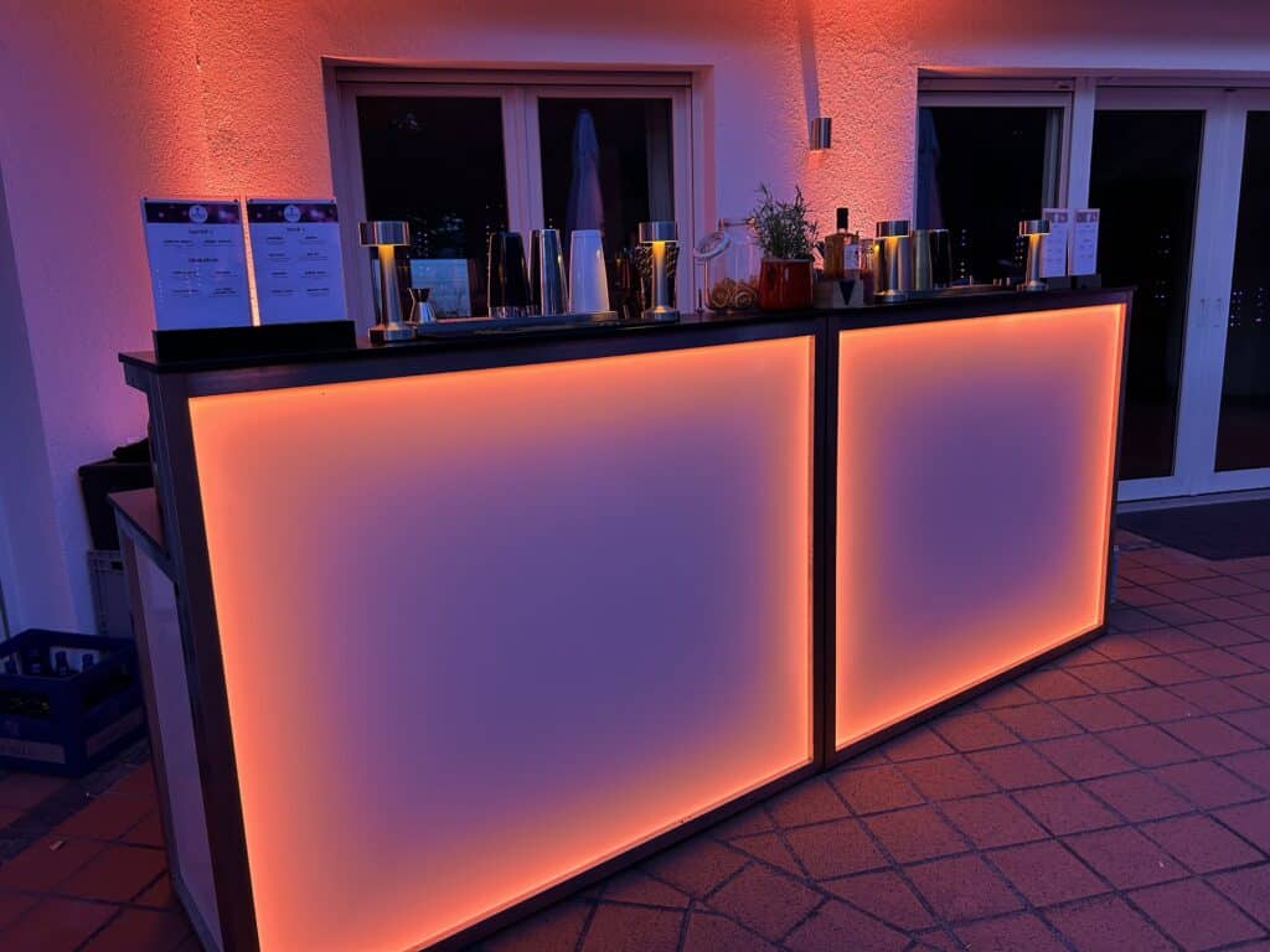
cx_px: 635
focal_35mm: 26
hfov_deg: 67.3
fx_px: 954
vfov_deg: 53.1
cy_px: 476
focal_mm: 5.7
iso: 125
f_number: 1.5
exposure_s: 1/102
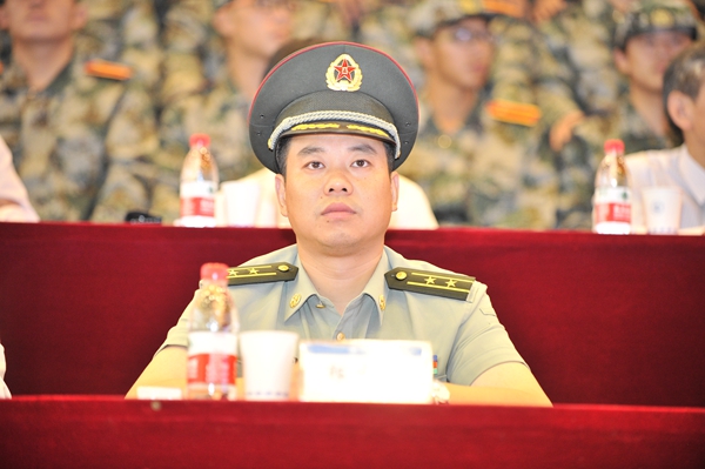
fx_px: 2935
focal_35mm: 150
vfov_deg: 9.1
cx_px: 352
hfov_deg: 13.7
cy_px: 234
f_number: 2.8
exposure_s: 1/160
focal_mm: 150
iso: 3200
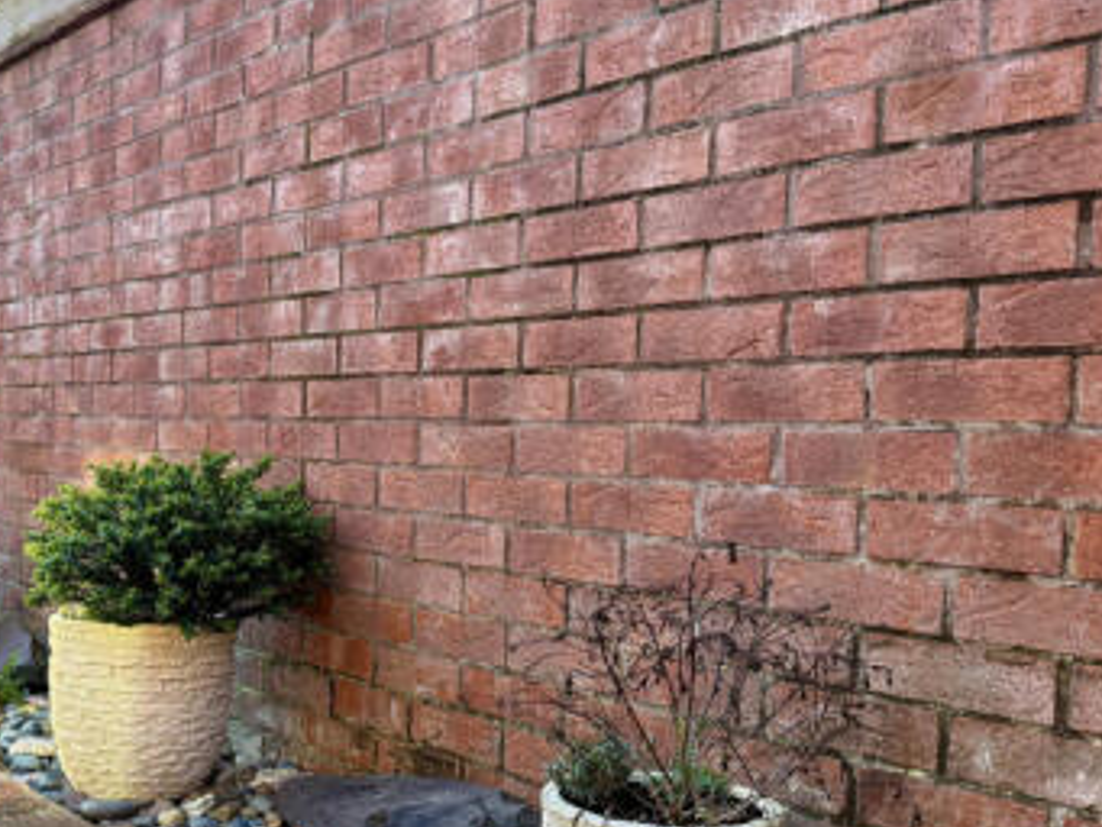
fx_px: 1306
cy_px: 518
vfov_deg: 35.0
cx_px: 376
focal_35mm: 41
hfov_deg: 45.1
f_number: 1.78
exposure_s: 1/236
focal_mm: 6.76
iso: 100
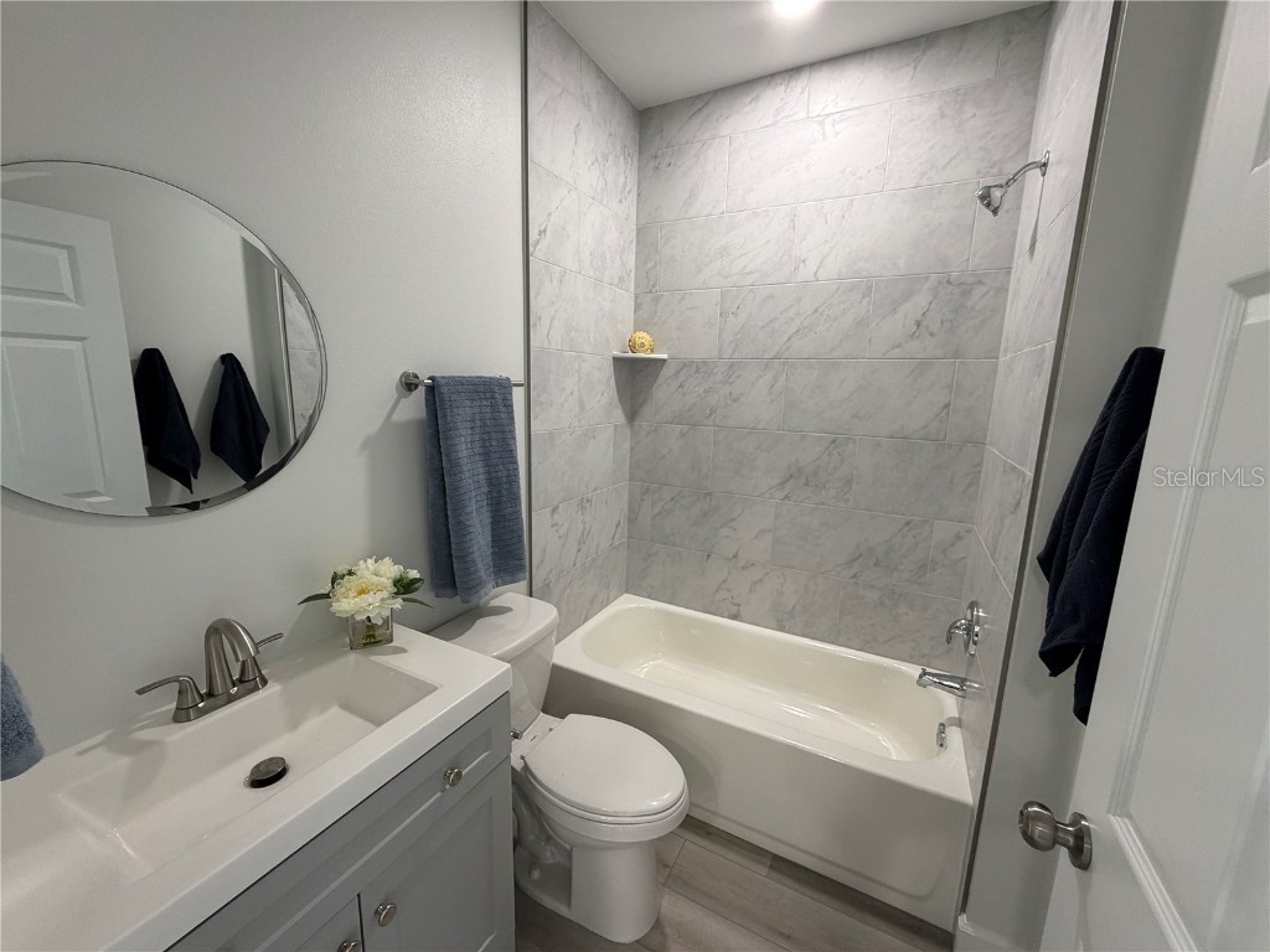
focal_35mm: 14
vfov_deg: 85.7
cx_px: 635
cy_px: 476
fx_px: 514
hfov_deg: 102.1
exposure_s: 1/60
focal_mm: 2.22
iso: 160
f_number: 2.2
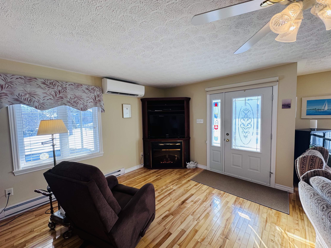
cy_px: 124
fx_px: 134
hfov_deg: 102.1
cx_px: 166
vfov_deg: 85.7
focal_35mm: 14
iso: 64
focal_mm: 2.22
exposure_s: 1/120
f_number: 2.2
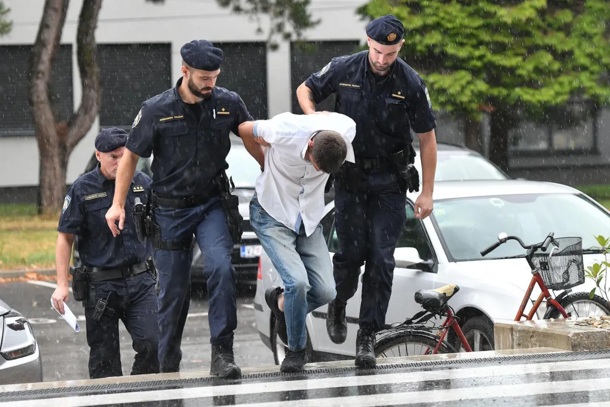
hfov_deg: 18.6
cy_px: 204
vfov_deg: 12.5
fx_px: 1864
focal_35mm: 110
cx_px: 305
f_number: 5
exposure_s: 1/500
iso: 2000
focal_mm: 110
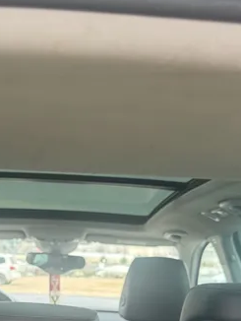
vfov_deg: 34.3
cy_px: 283
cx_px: 58
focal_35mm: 53
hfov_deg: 27.2
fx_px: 491
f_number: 1.78
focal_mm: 6.76
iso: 160
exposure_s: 1/50
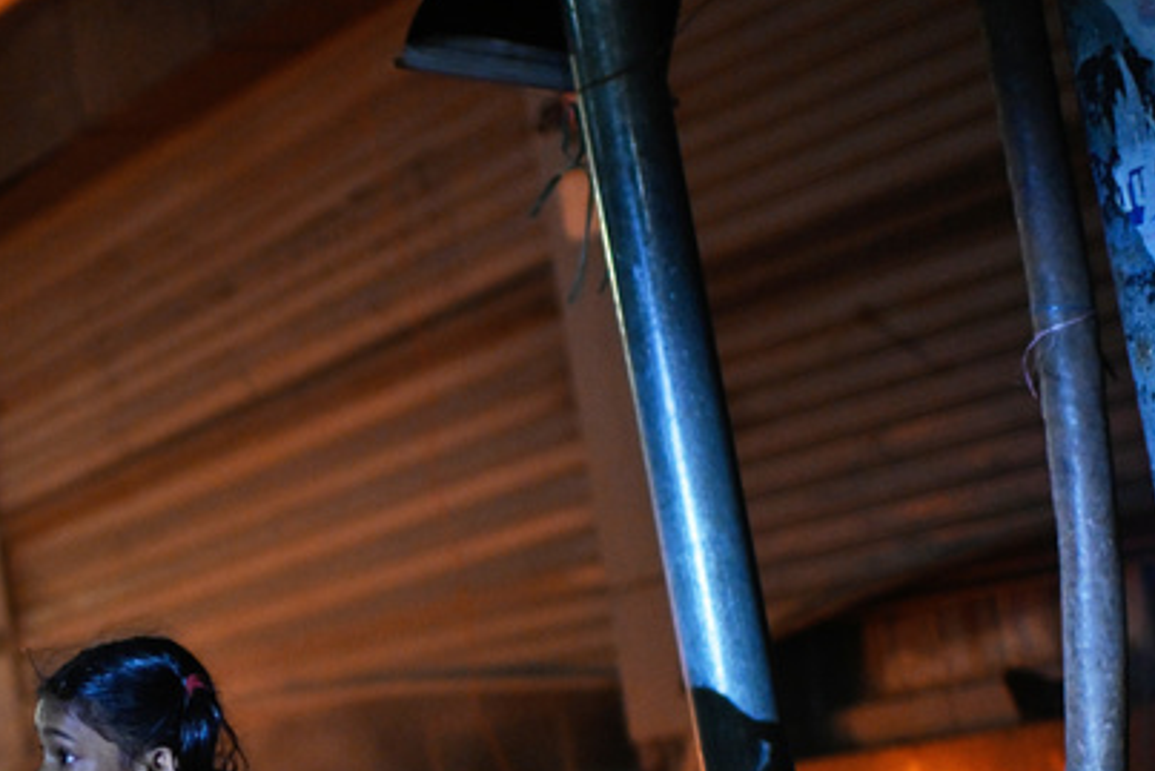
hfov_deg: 21.8
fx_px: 2856
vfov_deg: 15.1
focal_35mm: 89
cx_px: -83
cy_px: 778
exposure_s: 1/200
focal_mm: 35
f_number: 1.4
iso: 2500
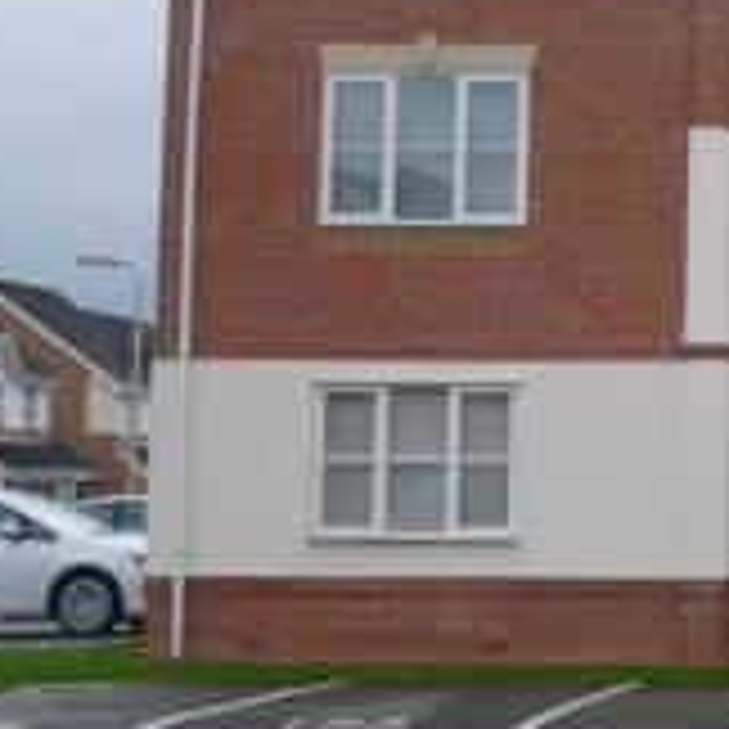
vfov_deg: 16.5
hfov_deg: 15.2
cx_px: 1136
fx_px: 2502
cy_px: 200
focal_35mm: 105
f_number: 2.6
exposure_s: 1/400
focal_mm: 5.8
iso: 100
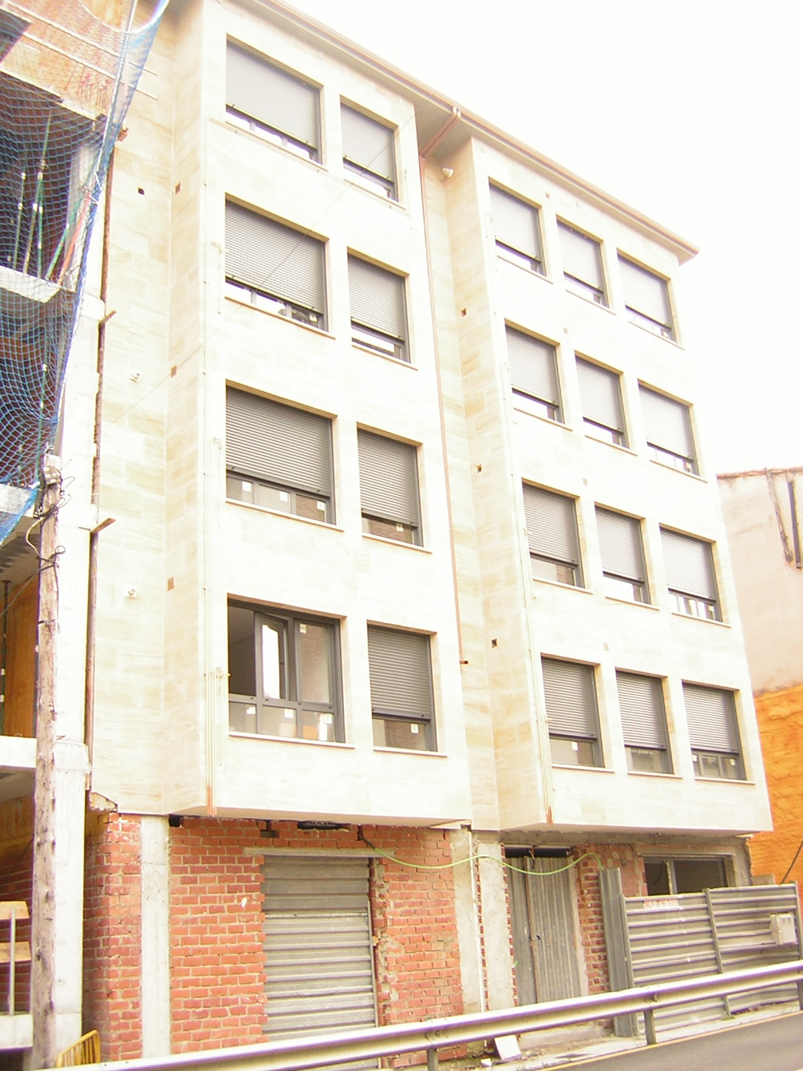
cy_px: 536
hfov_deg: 39.7
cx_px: 402
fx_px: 1113
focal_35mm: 36
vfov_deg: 51.4
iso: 50
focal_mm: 4.7
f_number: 2.6
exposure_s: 1/71.3
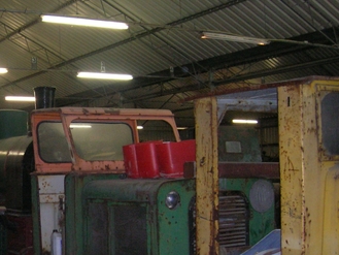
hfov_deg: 30.1
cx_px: 49
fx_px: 607
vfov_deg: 23.4
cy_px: 193
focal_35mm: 62
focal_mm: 5.7
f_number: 2.9
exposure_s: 1/60.1
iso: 200
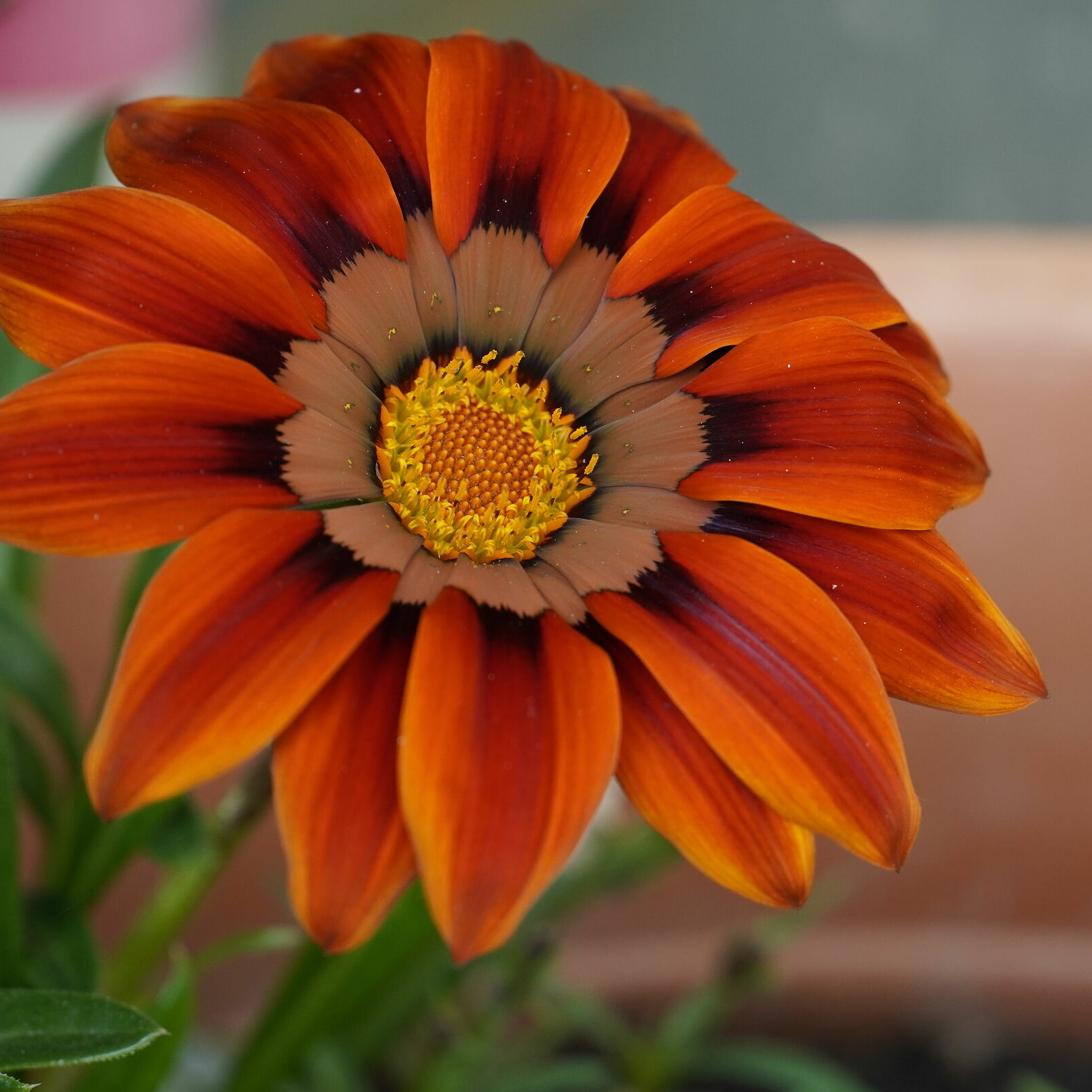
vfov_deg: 6.8
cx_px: 643
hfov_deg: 6.8
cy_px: 546
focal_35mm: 259
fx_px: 9231
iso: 640
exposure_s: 1/250
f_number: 5.6
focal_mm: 135
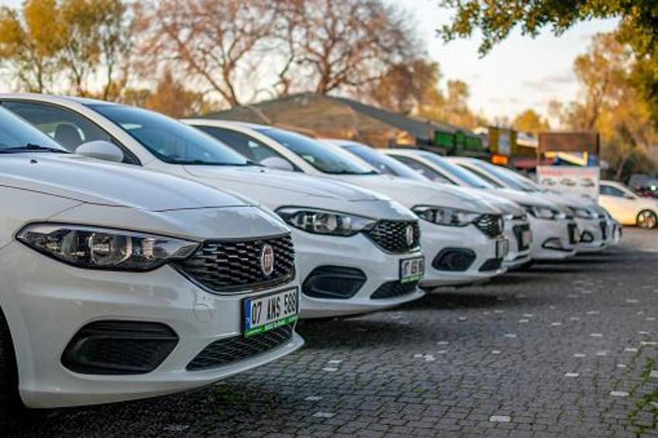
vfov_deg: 25.7
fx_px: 959
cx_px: 329
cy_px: 219
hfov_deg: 37.9
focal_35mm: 52
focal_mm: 35
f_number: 1.8
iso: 100
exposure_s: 1/400
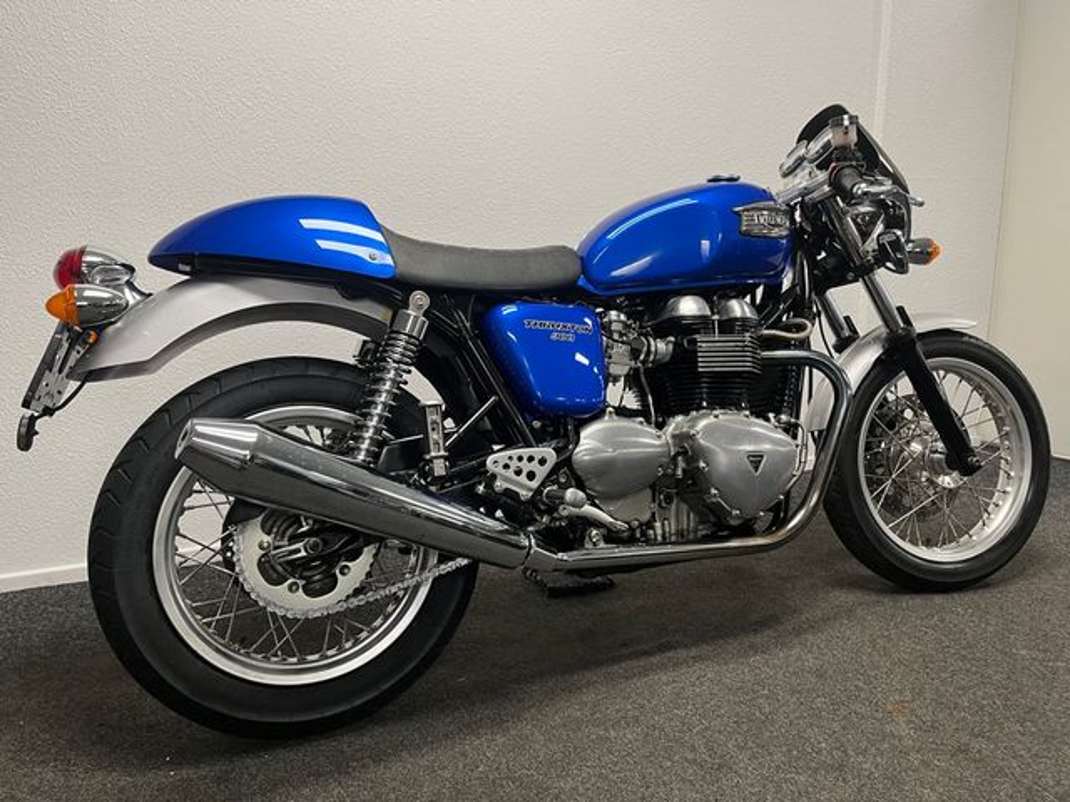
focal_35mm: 26
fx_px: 804
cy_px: 401
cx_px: 535
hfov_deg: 67.3
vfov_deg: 53.1
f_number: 1.6
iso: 100
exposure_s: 1/50
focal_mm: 5.1
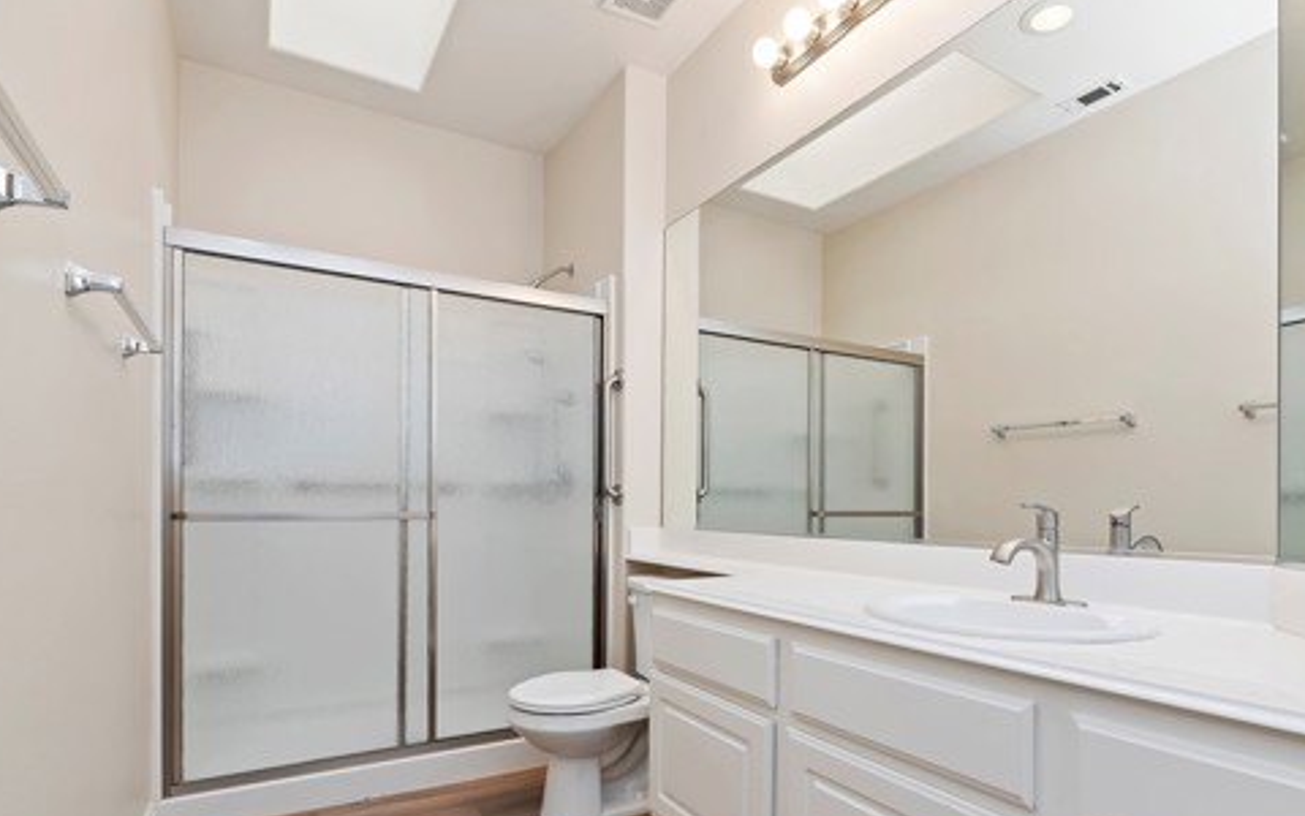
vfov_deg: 61.2
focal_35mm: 19
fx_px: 676
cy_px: 522
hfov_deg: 87.9
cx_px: 699
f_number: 10
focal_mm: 14
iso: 500
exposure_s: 1/10
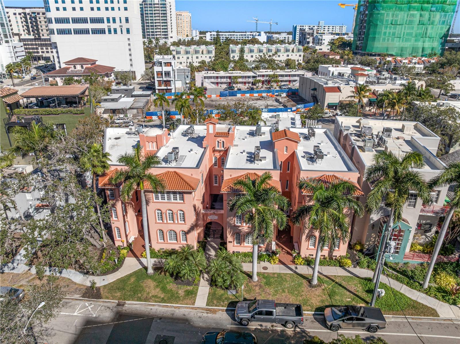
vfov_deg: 56.7
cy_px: 172
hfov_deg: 71.6
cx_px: 230
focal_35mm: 24
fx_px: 319
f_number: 2.8
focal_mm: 12.29
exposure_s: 1/200
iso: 100
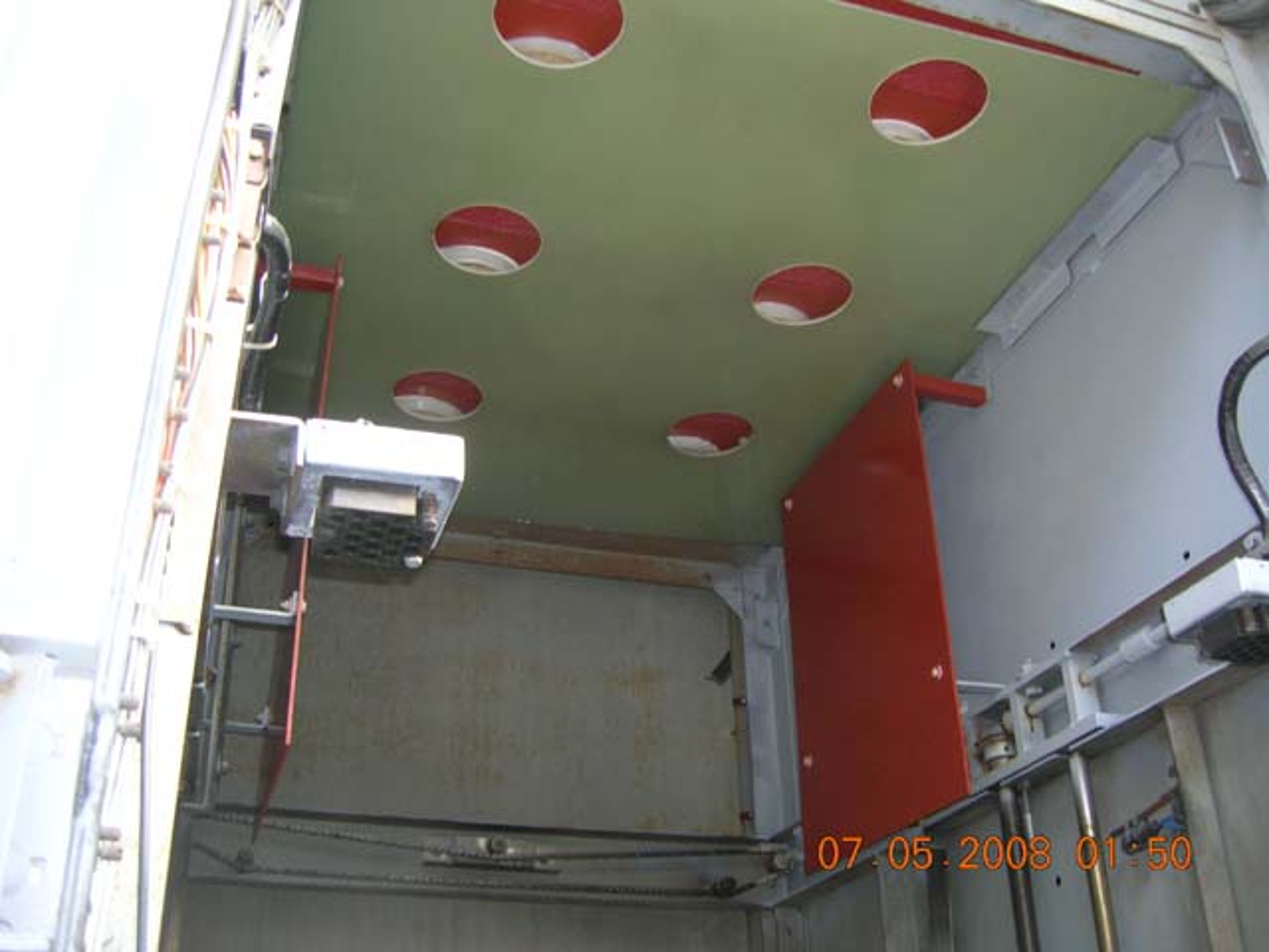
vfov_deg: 41.8
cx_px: 634
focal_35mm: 34
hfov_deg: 54.0
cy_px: 476
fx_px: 1246
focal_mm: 5.7
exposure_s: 1/30.3
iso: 123
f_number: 2.9
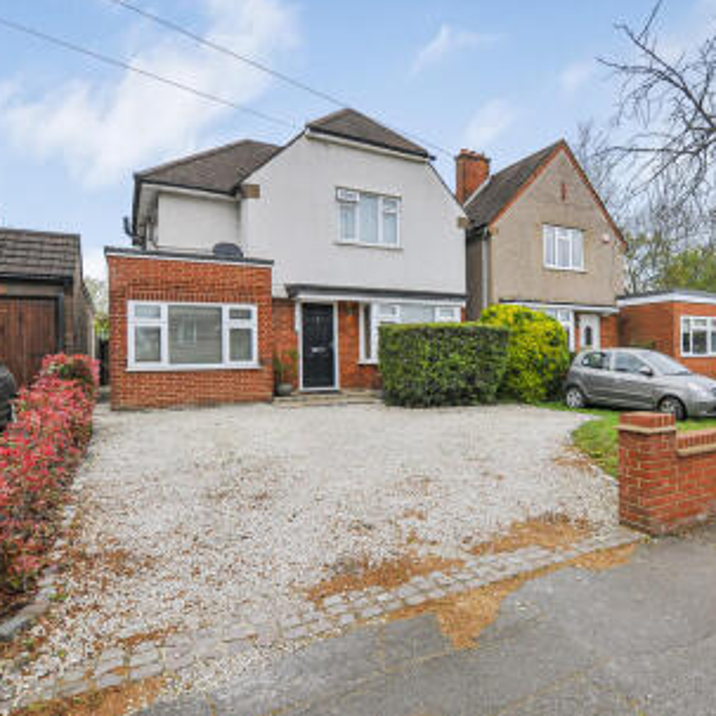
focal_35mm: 20
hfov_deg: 72.7
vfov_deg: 74.8
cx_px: 475
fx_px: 468
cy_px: 350
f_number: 5.6
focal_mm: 10
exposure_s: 1/320
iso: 200
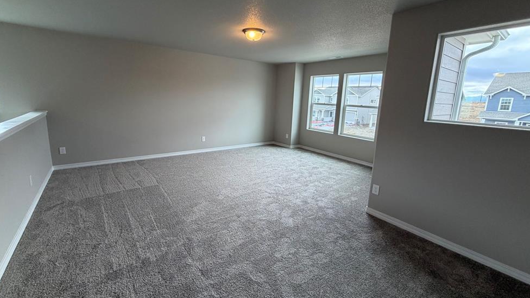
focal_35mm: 16
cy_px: 135
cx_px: 256
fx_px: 225
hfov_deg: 99.3
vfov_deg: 66.9
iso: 160
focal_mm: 2.22
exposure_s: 1/120
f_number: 2.2
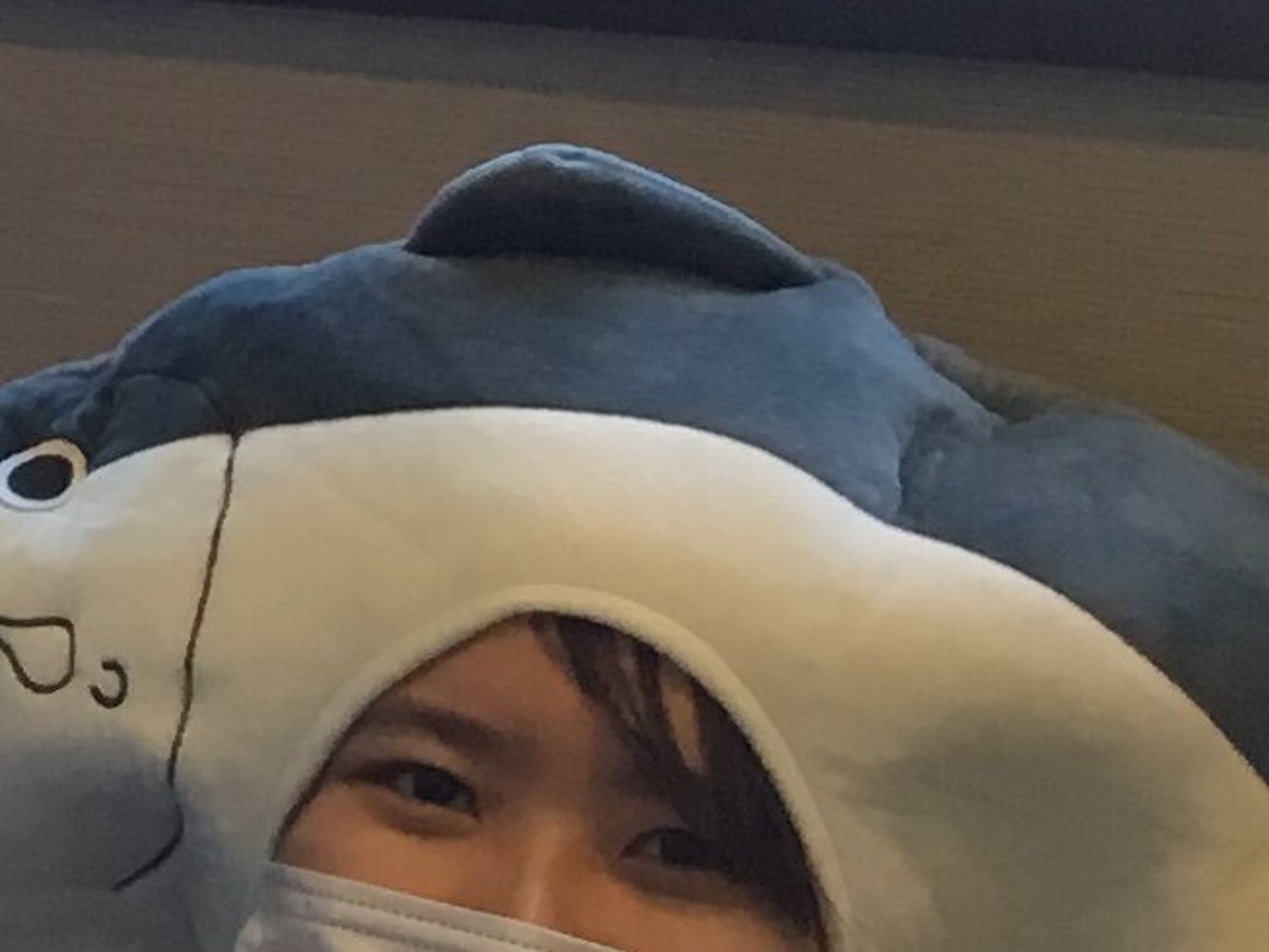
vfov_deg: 9.6
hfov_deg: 11.5
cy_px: 587
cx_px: -1290
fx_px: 5683
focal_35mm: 155
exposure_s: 1/30
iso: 25
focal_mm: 3.3
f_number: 2.4
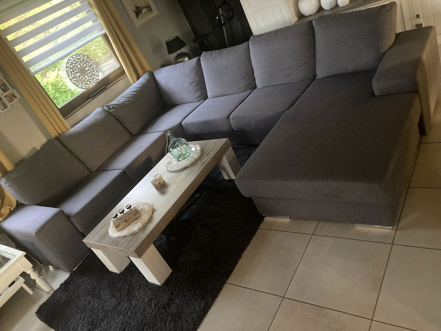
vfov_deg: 49.7
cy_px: 166
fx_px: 357
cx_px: 220
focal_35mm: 28
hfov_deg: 63.4
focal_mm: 3.99
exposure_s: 1/23
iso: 640
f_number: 1.8
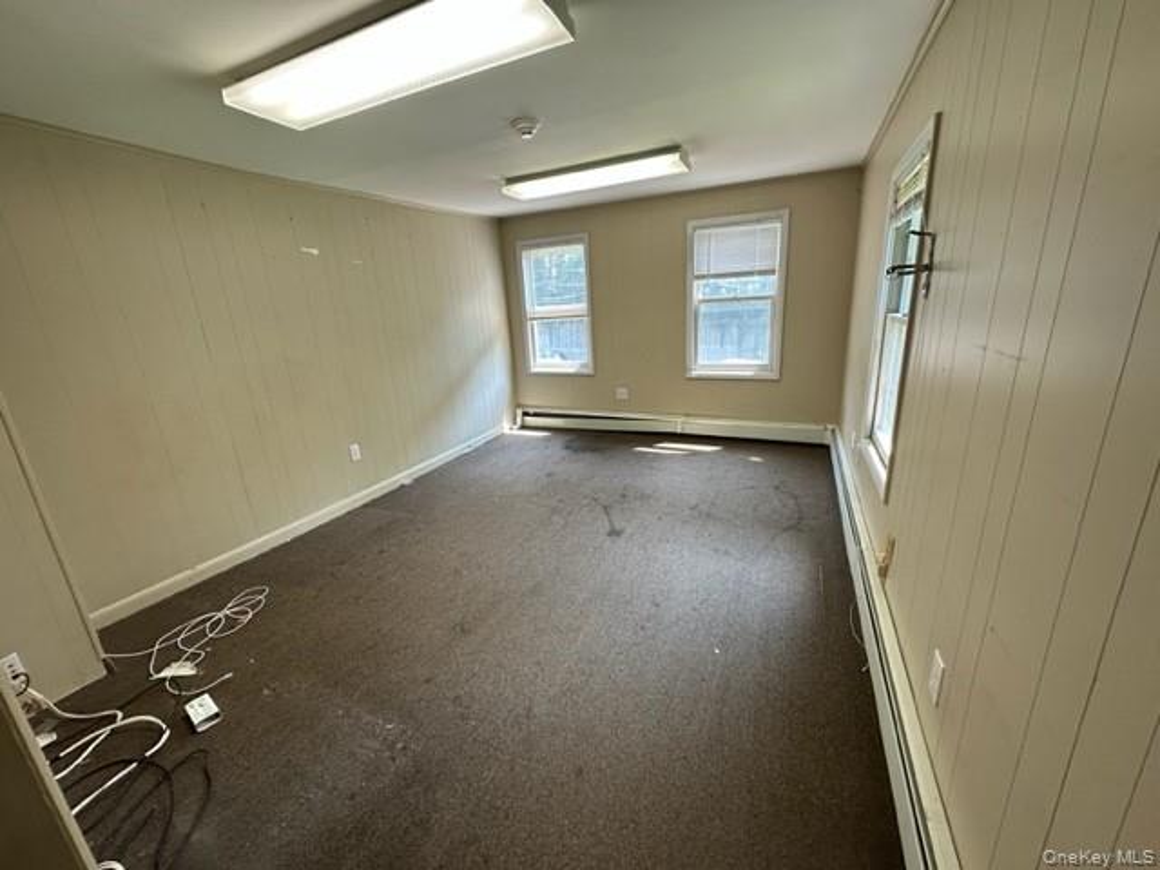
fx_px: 469
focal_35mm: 14
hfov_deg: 102.1
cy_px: 435
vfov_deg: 85.7
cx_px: 580
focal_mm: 2.22
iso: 160
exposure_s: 1/120
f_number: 2.2
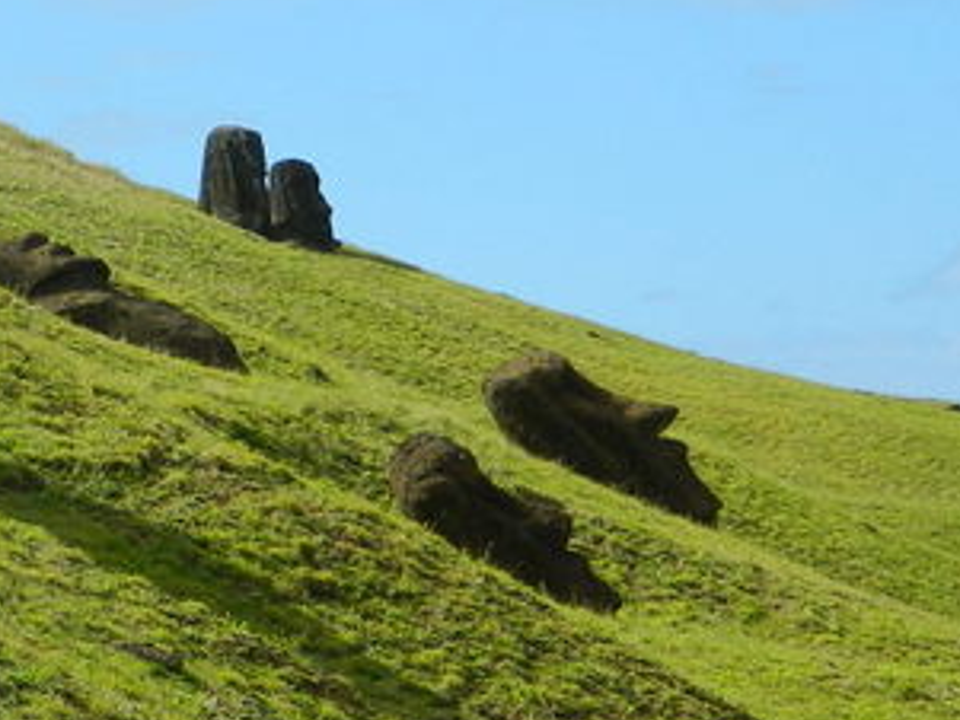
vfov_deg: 7.7
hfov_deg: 10.1
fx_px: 5382
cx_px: -38
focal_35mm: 194
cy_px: 204
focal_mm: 10.2
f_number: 3.8
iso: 80
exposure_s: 1/800
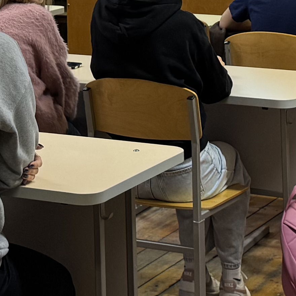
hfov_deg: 12.6
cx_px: 94
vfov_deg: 12.0
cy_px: -170
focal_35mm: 138
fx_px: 1335
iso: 160
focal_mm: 6.76
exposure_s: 1/100
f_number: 1.78
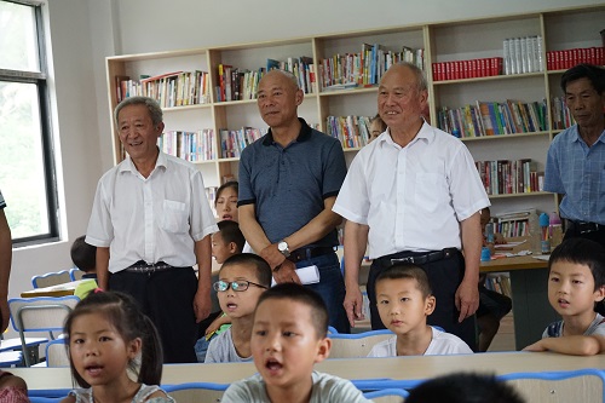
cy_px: 202
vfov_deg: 19.4
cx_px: 302
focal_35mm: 70
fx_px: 1176
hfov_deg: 28.9
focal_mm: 70
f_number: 5.6
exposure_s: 1/400
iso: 5000
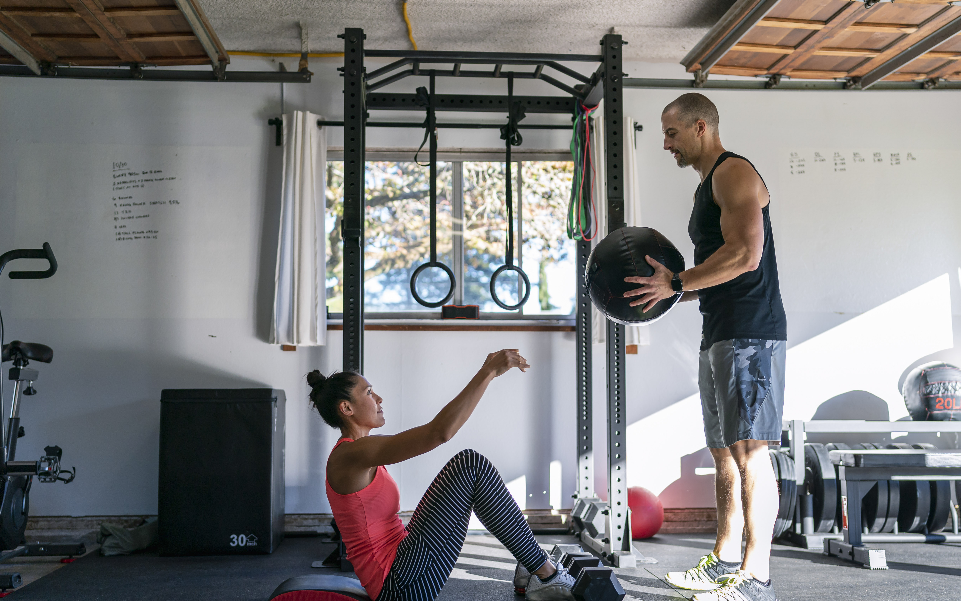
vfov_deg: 29.8
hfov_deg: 46.2
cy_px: 258
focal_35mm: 43
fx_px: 1126
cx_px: 481
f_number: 1.8
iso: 500
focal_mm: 35
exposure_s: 1/1250
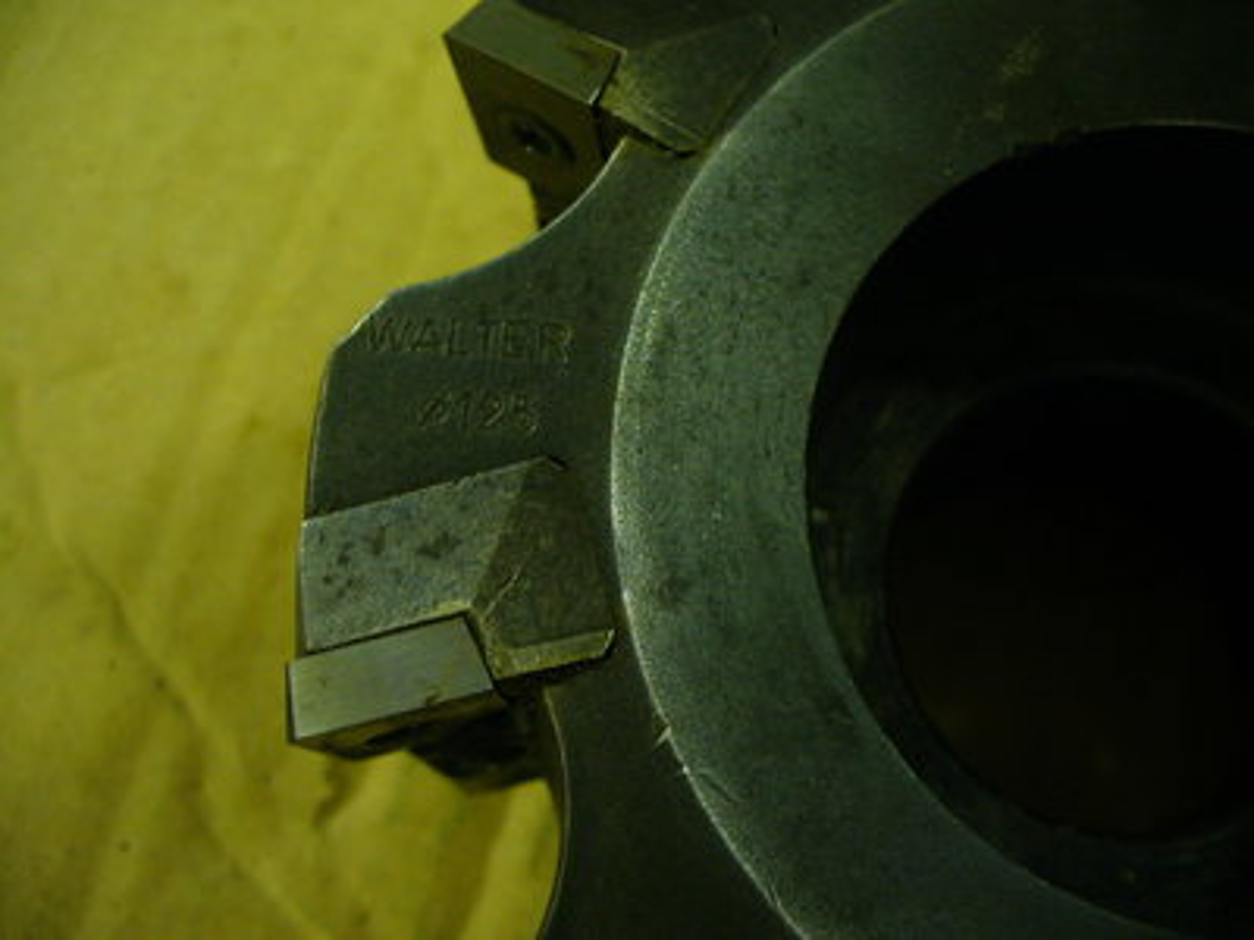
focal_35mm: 37
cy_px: 470
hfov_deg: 50.1
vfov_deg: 38.7
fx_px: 1340
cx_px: 627
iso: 200
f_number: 2.8
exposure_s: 1/8
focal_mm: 6.1
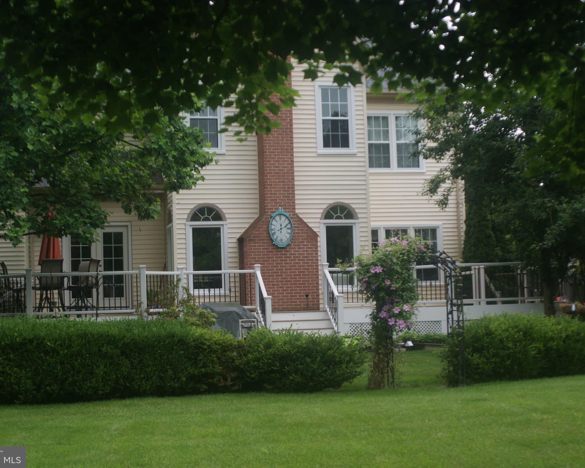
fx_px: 1031
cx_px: 303
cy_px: 235
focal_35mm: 60
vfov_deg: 25.6
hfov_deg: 31.7
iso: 100
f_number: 5
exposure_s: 1/160
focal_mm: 35
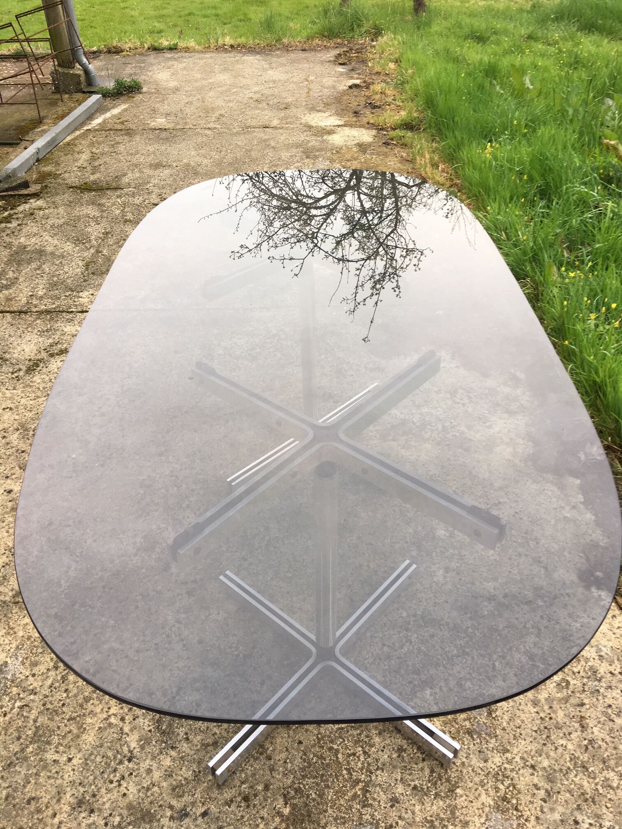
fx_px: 695
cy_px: 414
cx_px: 311
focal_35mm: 29
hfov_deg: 48.2
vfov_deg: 61.7
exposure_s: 1/100
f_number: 2.2
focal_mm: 4.15
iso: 40
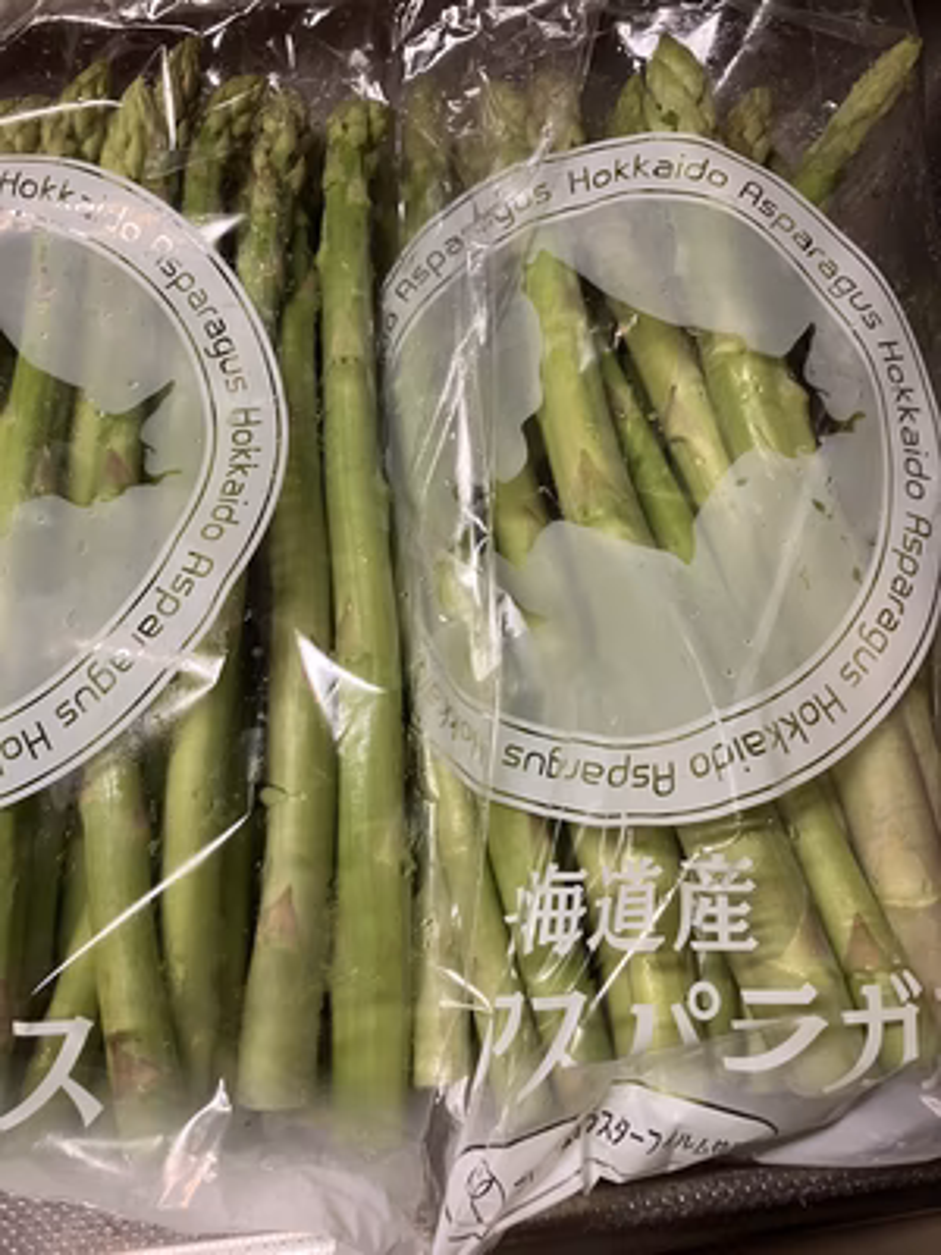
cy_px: 628
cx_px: 470
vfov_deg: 63.4
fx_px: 1015
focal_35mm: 28
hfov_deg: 49.7
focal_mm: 3.99
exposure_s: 1/50
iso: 125
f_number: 1.8
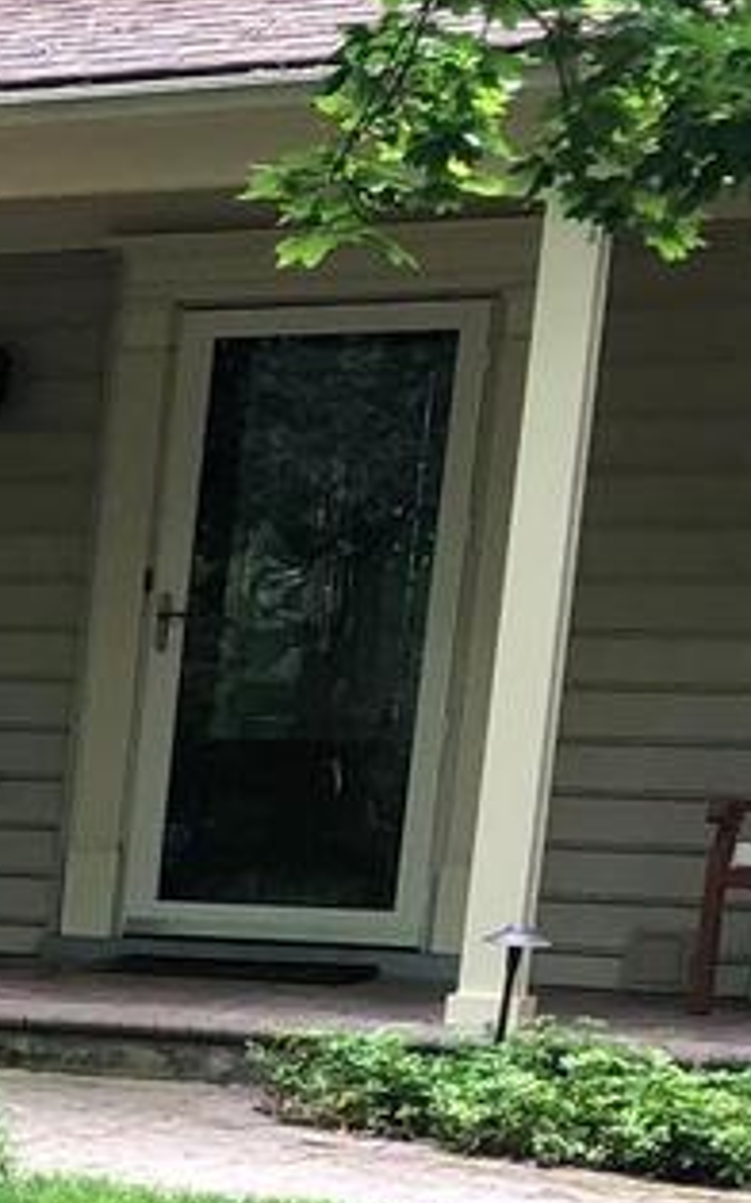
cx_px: -1992
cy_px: 1398
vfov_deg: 14.9
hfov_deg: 7.5
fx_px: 4458
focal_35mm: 136
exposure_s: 1/120
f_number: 1.8
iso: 50
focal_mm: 3.99
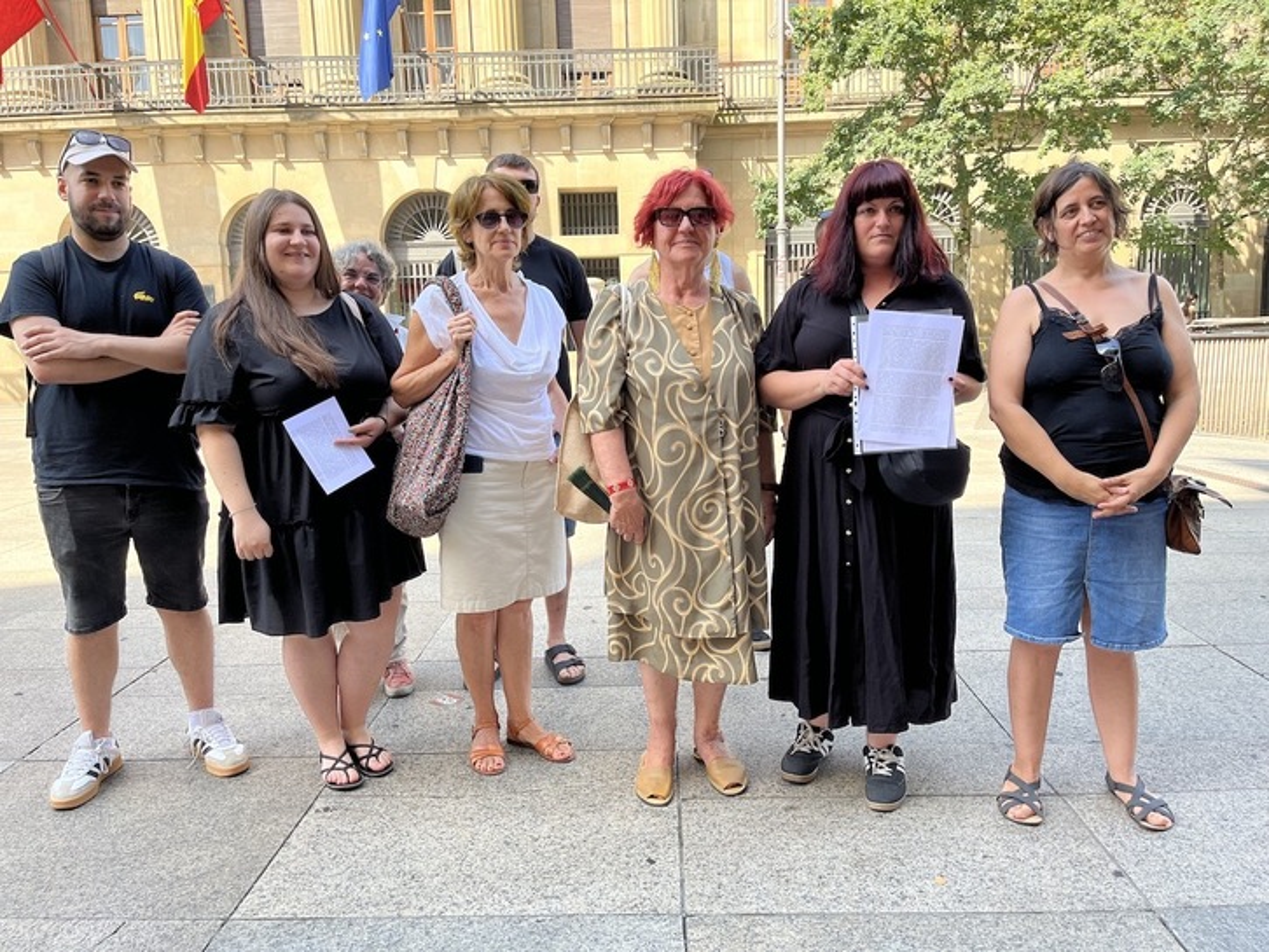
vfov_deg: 53.1
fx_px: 953
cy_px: 476
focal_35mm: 26
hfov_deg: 67.3
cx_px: 634
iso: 50
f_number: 1.6
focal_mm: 5.1
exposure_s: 1/323
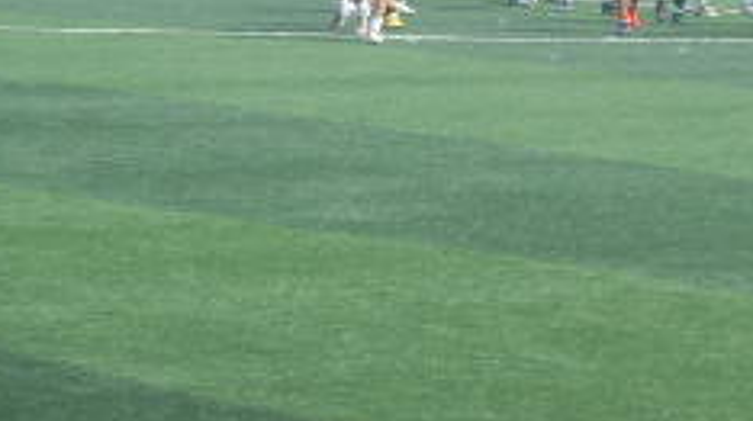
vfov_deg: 3.5
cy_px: -58
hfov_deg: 6.2
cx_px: 730
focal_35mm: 349
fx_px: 6960
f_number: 4.5
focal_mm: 19.8
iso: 50
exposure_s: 1/350
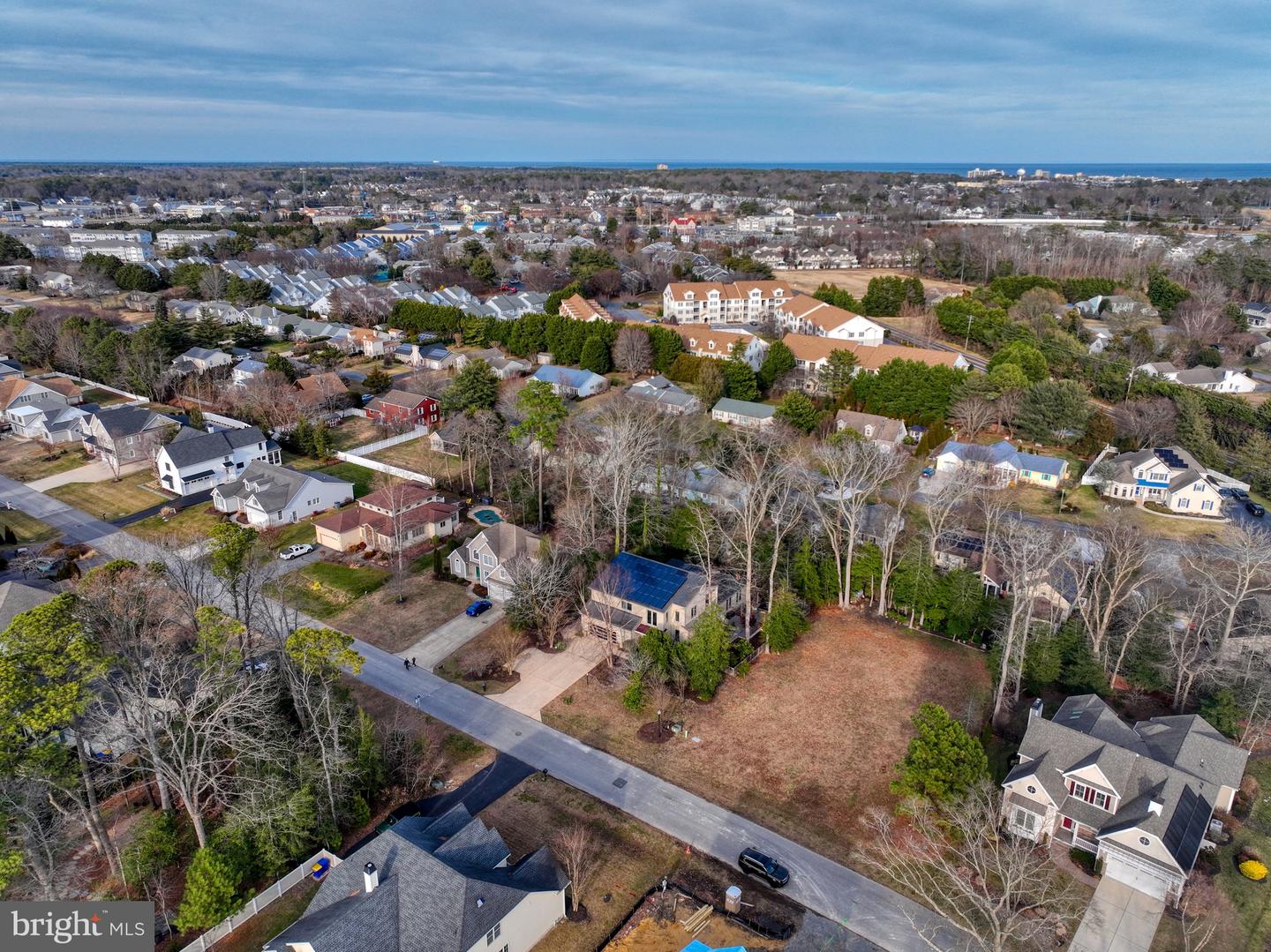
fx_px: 881
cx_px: 636
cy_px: 476
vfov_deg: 56.8
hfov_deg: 71.6
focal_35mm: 24
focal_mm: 12.29
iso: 140
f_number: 2.8
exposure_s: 1/60
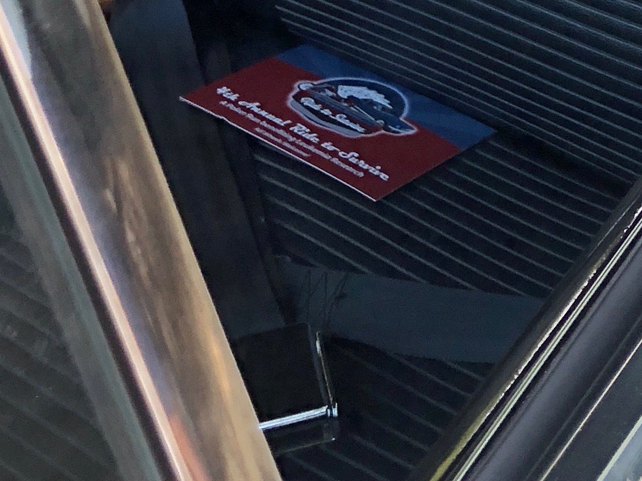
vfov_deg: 13.4
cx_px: 742
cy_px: -297
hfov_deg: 18.4
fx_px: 1892
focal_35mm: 102
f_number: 1.8
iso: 32
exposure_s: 1/120
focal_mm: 3.99
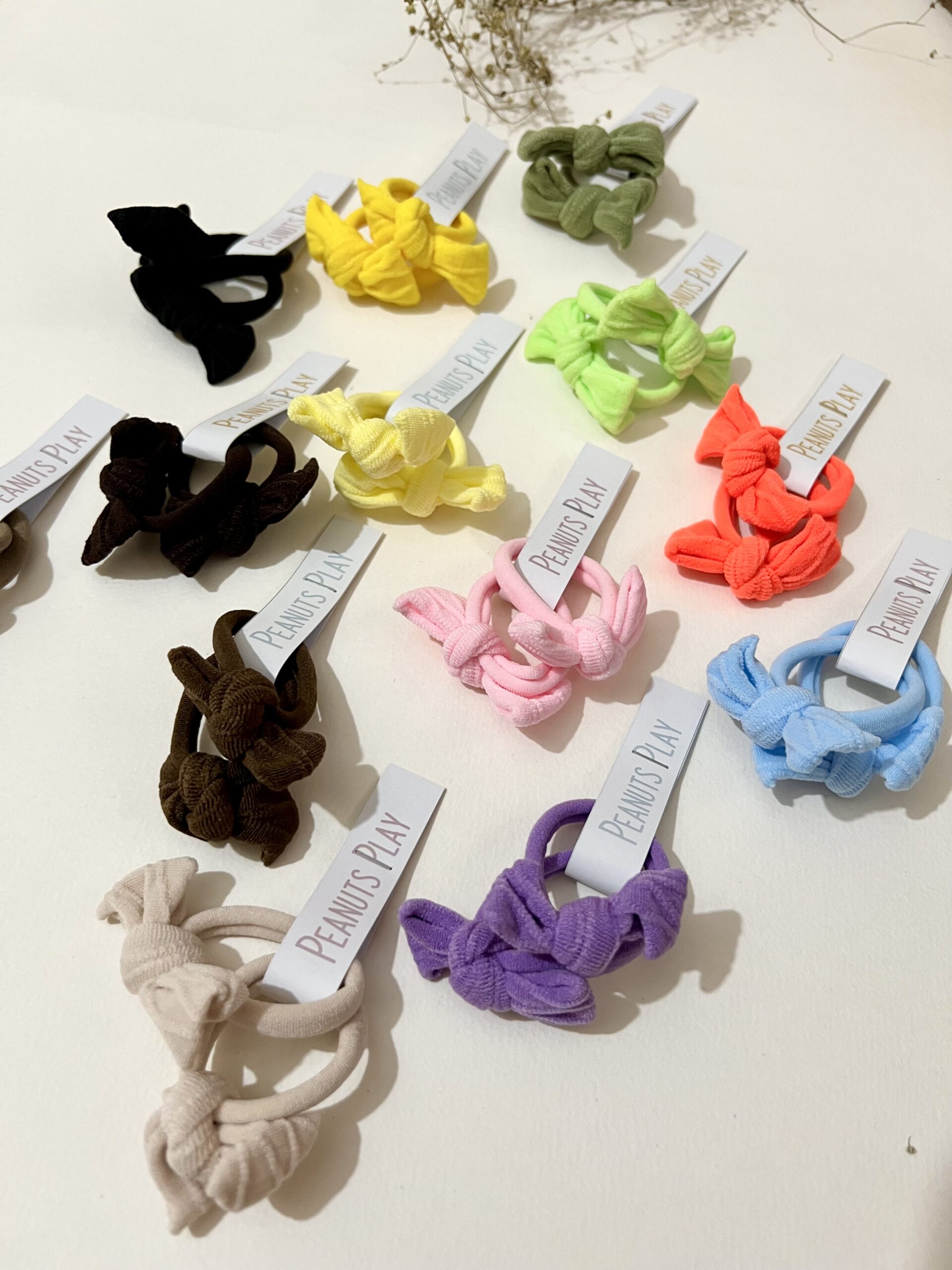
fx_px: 953
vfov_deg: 67.3
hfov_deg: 53.1
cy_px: 635
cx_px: 476
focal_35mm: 26
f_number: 1.5
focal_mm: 5.7
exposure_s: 1/50
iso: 160
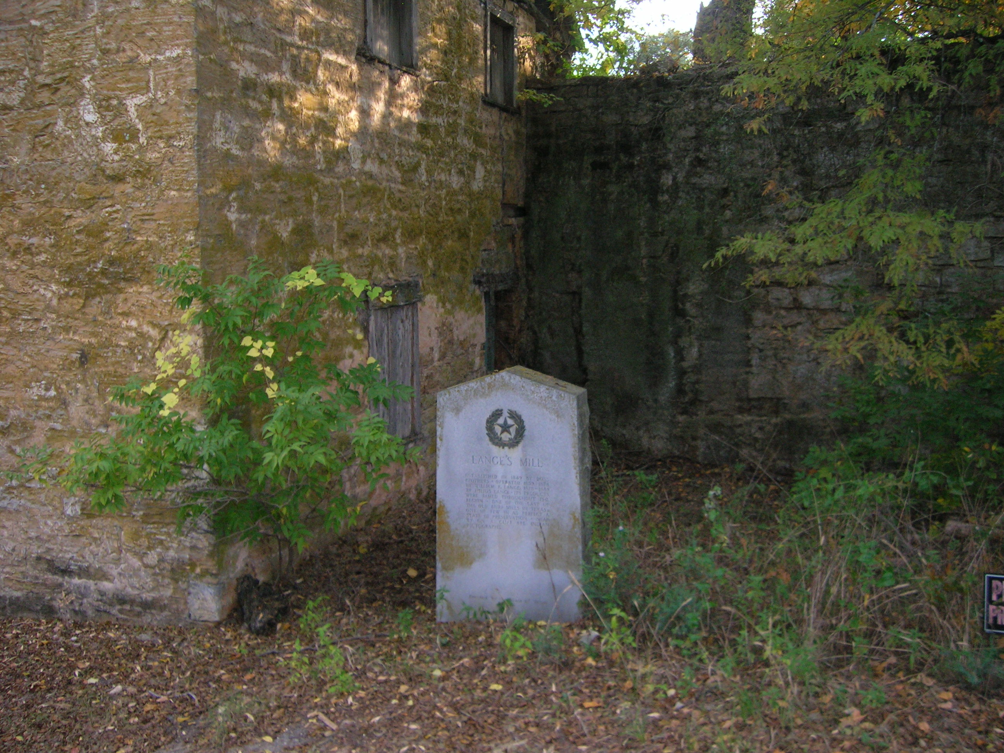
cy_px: 376
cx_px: 502
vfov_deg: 41.8
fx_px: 986
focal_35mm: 34
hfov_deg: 54.0
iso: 113
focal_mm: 5.7
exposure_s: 1/60.1
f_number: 2.9
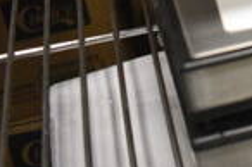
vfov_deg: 11.7
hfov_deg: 14.7
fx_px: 790
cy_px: -65
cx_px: 514
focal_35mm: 113
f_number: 3.5
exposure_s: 1/125
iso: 4000
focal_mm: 18
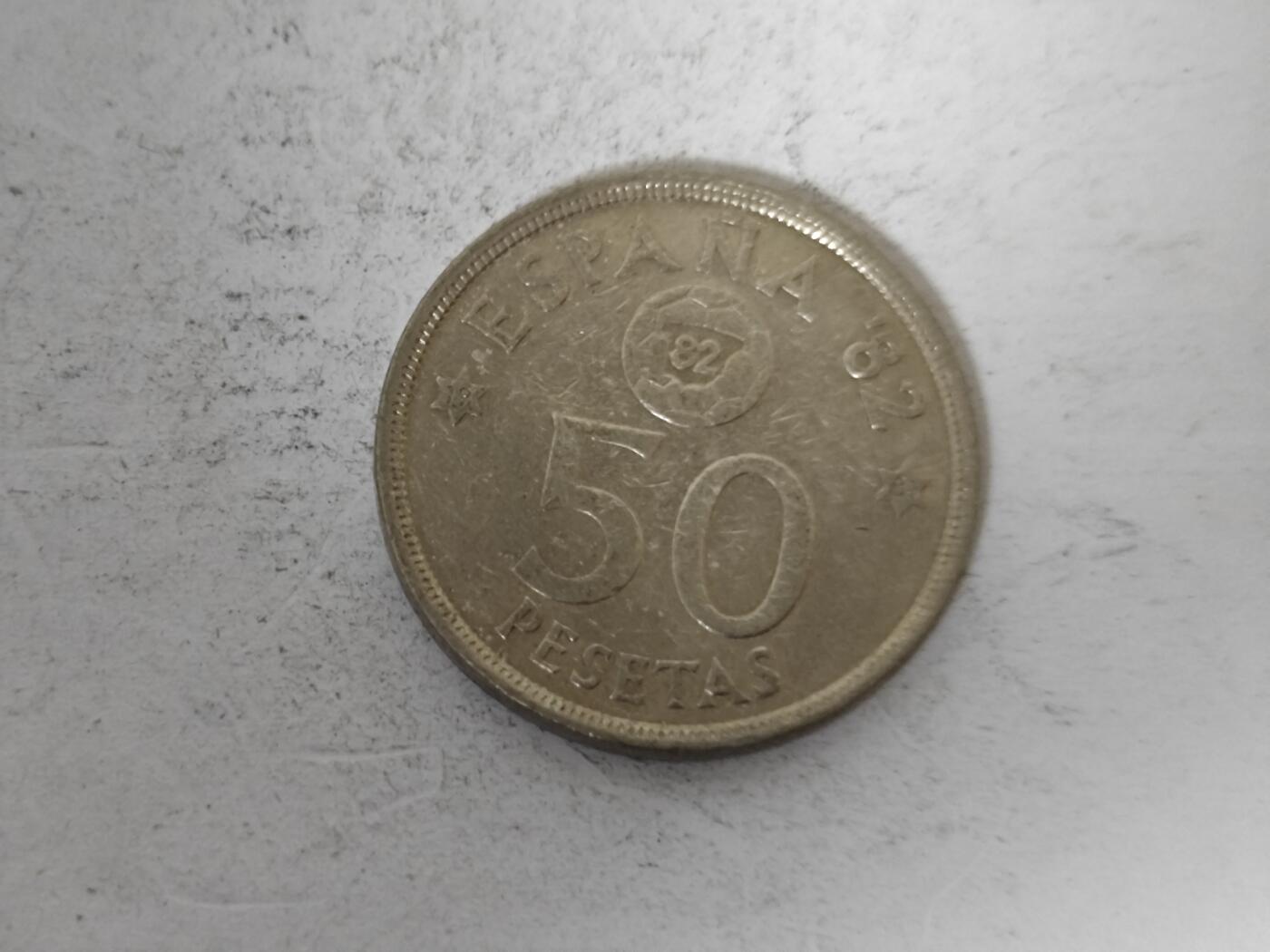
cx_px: 635
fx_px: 2752
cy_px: 476
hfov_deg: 26.0
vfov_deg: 19.6
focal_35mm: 75
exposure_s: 1/40
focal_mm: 8.7
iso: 640
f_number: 1.9
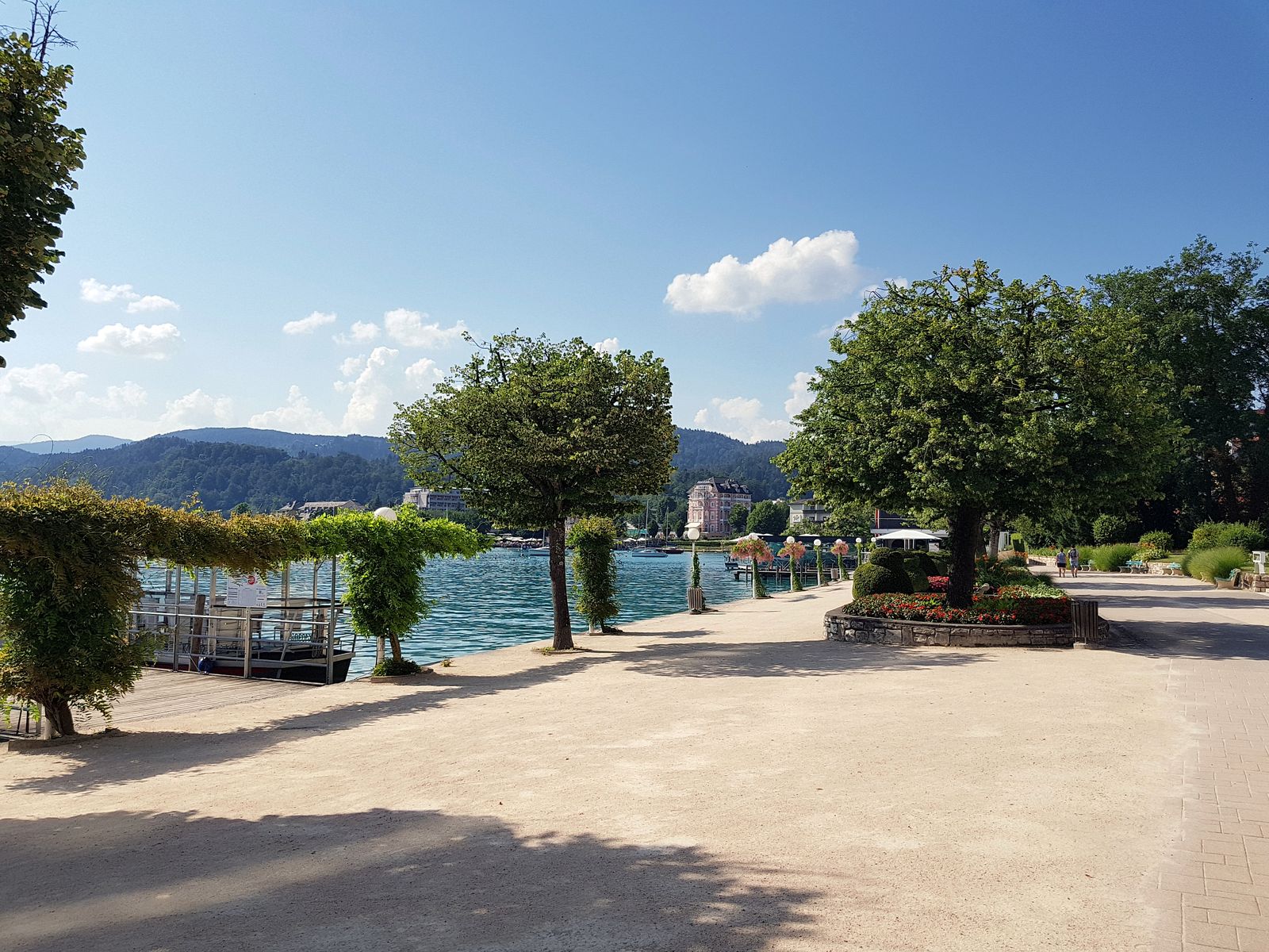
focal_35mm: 26
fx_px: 953
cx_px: 634
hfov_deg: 67.3
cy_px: 476
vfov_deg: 53.1
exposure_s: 1/3360
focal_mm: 4.2
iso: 50
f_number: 1.7
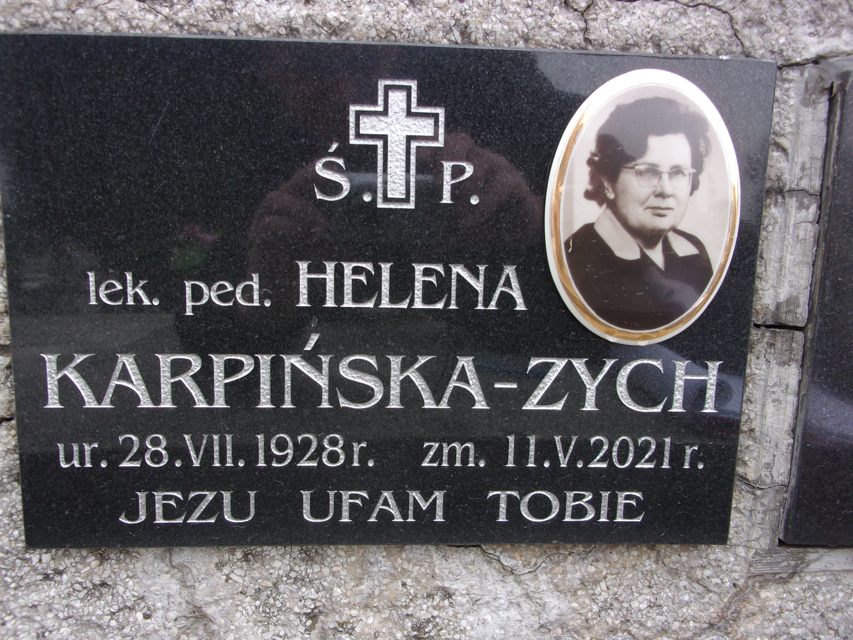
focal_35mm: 28
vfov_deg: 49.7
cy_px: 320
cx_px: 426
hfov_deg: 63.4
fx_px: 690
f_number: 3.9
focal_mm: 5.1
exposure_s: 1/140
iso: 80
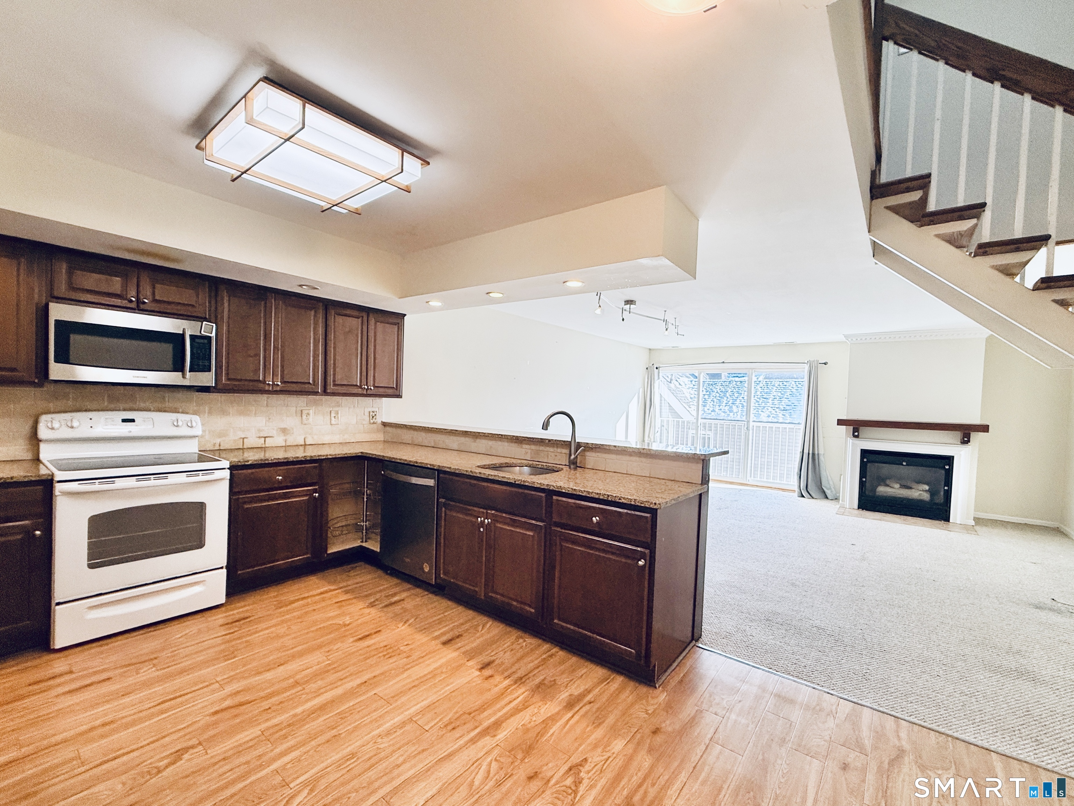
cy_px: 403
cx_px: 537
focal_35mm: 14
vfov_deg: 85.7
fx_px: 434
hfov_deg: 102.1
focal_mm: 2.22
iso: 125
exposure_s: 1/120
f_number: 2.2
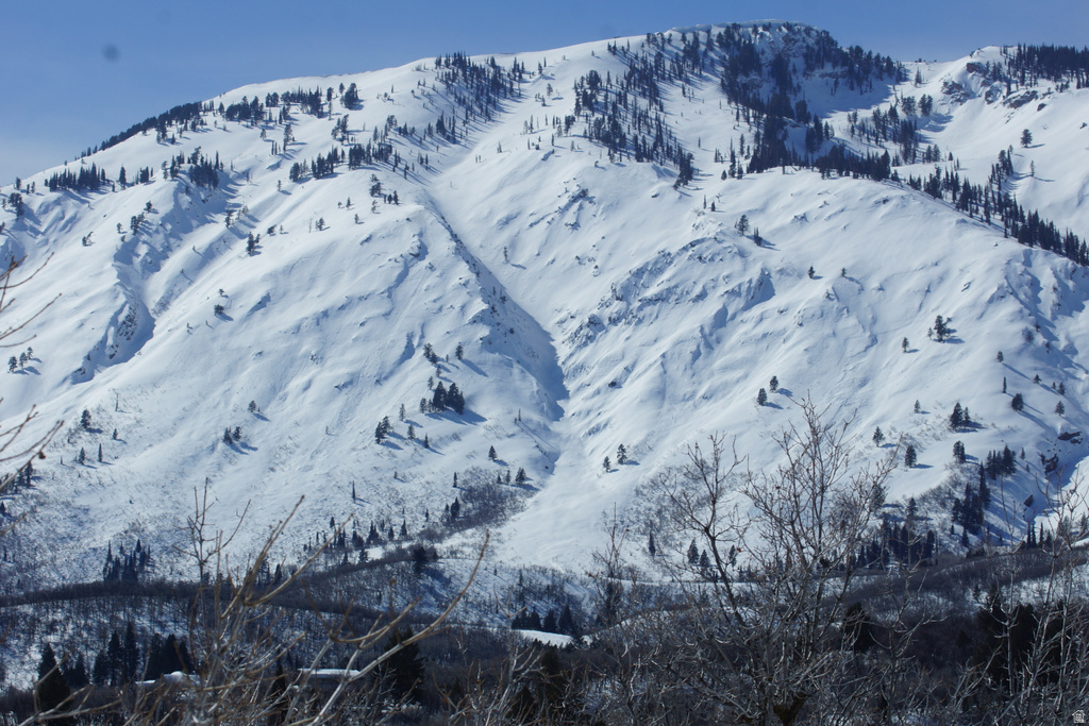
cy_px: 363
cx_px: 544
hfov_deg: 19.5
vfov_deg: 13.0
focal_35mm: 105
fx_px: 3176
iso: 100
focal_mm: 70
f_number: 11
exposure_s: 1/200
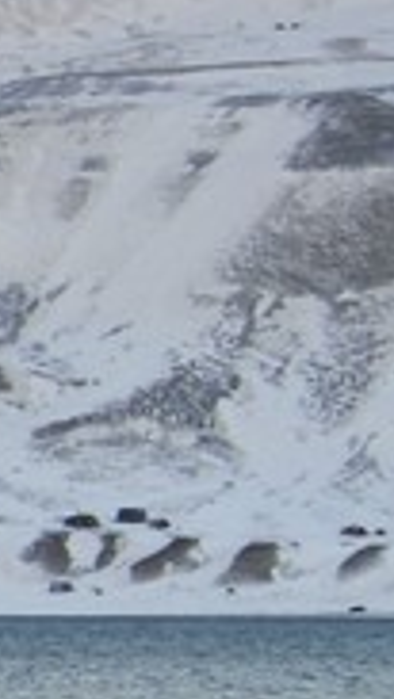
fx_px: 5774
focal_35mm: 311
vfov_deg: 6.9
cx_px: -2326
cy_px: 737
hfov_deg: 3.3
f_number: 8
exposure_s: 1/200
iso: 400
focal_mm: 34
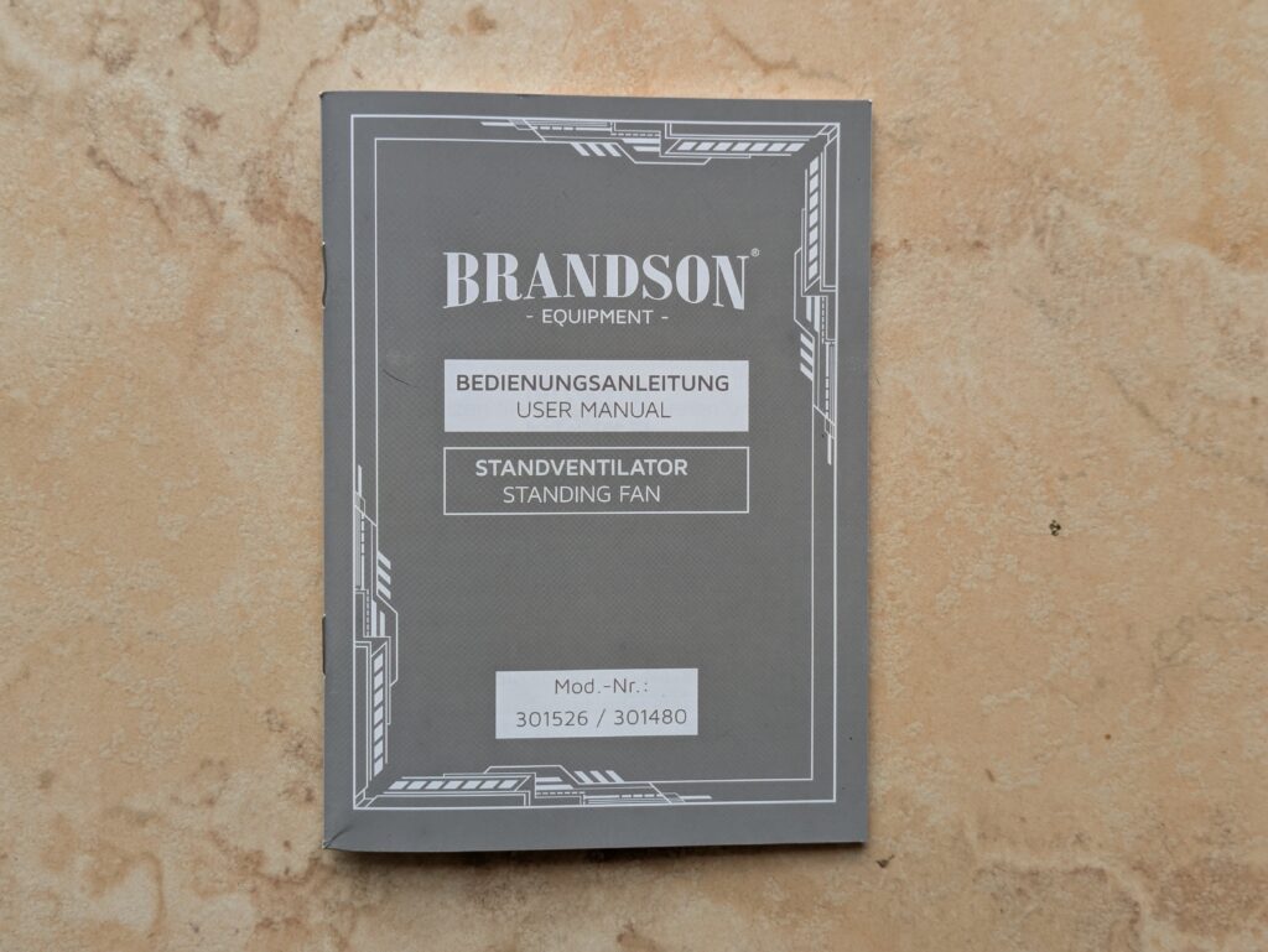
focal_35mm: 51
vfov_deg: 28.6
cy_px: 476
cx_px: 634
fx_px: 1869
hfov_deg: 37.5
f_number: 1.89
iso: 43
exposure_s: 1/146
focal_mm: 5.43
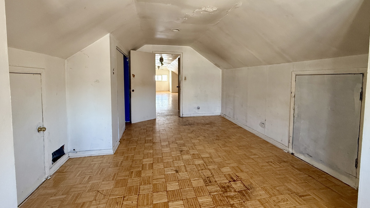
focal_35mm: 16
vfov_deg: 66.6
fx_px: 157
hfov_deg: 99.4
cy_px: 86
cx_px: 184
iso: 320
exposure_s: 1/99
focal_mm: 2.22
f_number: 2.2
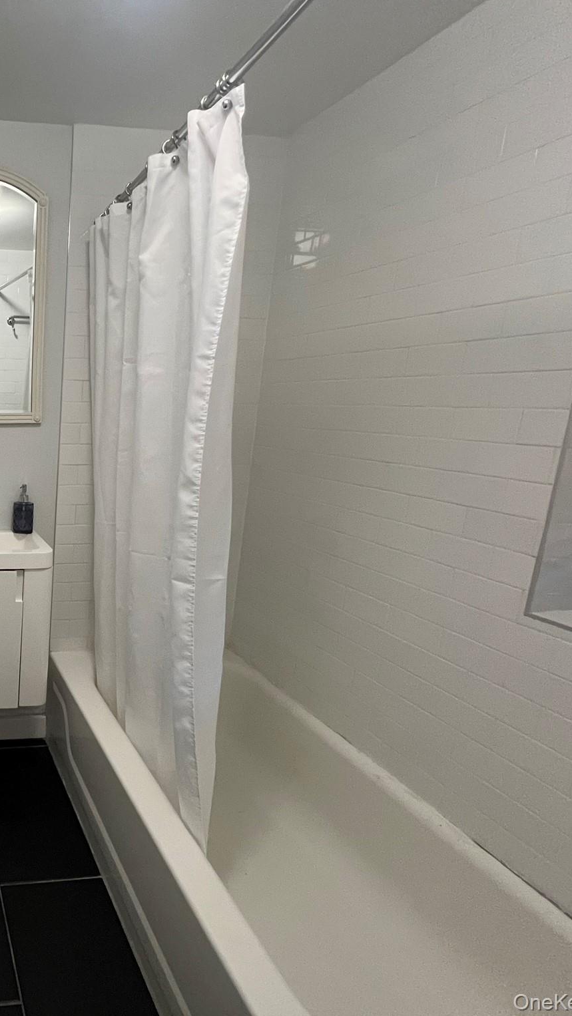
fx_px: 512
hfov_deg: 46.0
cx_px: -33
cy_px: 507
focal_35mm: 19
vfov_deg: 89.6
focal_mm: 1.57
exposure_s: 1/60
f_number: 1.8
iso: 400
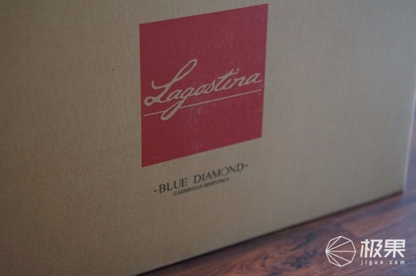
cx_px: 175
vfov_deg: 20.9
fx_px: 750
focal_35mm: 65
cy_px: 119
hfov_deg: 30.9
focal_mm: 55
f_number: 2.2
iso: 2500
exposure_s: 1/60
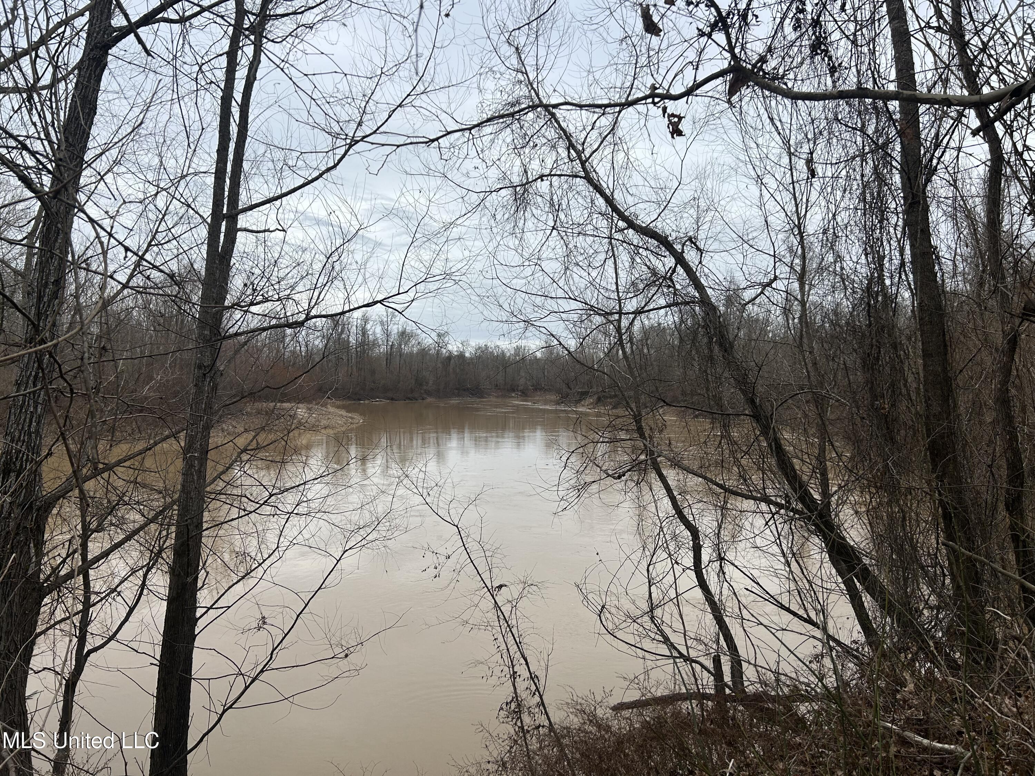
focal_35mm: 26
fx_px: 777
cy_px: 388
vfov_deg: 53.1
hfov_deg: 67.3
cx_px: 518
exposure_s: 1/2762
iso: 50
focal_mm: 5.7
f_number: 1.5
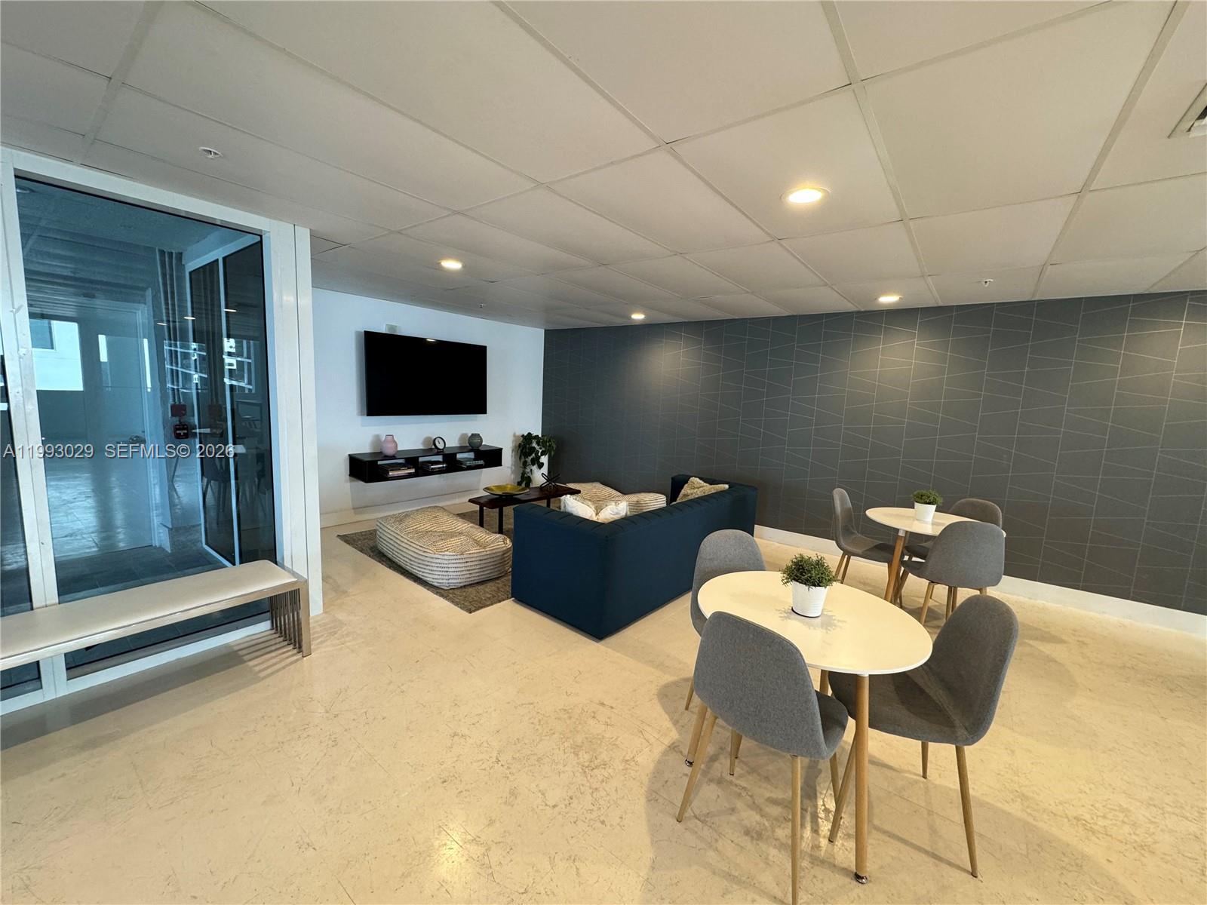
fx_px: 488
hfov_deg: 102.1
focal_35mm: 14
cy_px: 452
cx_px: 604
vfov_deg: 85.7
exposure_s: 1/60
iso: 200
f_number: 2.2
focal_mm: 2.22
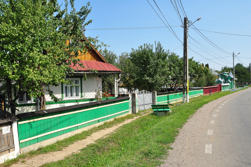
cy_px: 84
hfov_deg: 53.2
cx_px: 126
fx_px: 251
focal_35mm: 36
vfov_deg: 36.8
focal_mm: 24
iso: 400
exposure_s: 1/500
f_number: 11
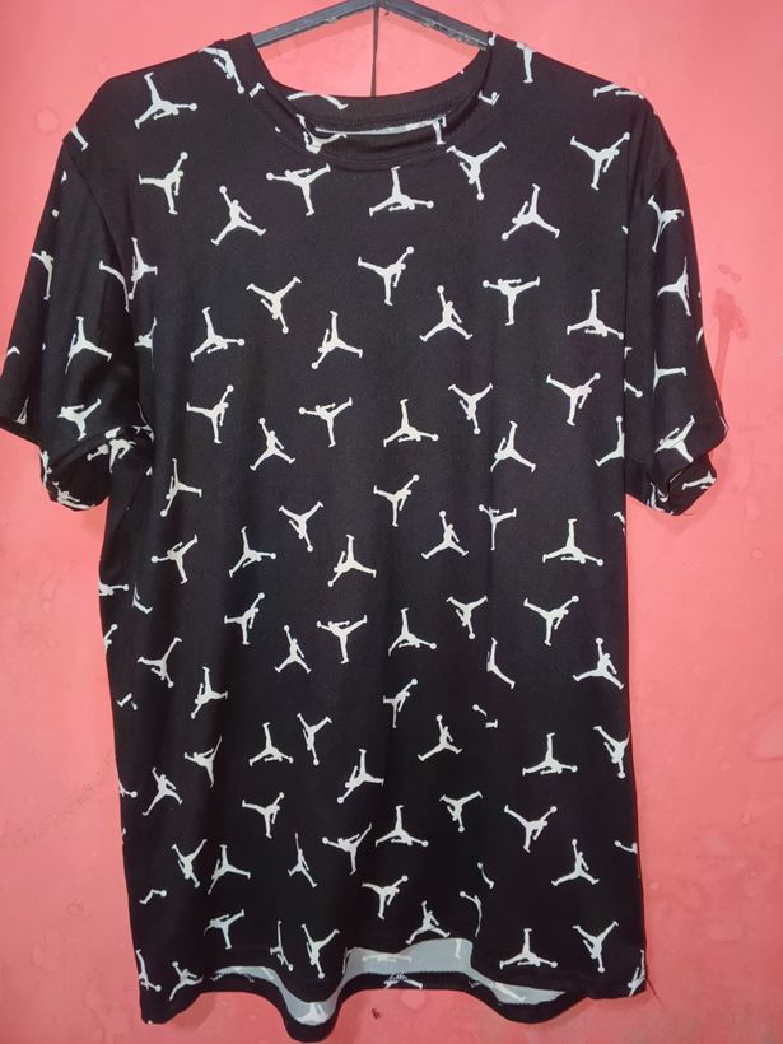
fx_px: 754
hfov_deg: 54.9
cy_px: 522
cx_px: 392
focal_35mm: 25
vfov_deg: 69.4
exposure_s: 1/24
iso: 831
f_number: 1.6
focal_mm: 4.09
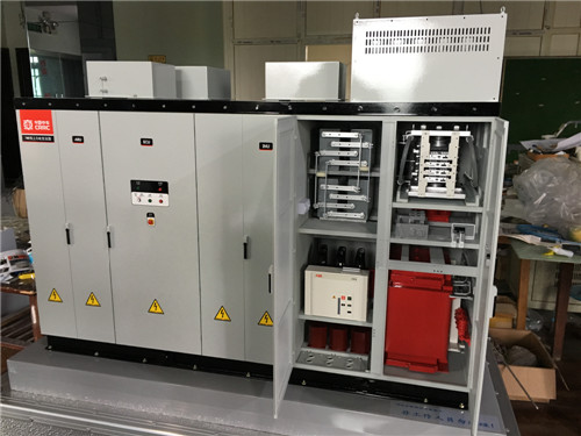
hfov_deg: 61.7
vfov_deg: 48.2
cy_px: 218
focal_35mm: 29
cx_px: 290
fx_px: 487
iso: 160
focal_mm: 4.15
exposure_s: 1/33
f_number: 2.2
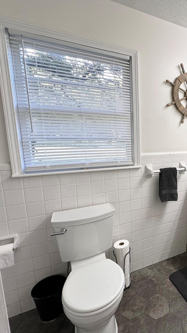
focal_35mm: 21
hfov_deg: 46.9
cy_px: 166
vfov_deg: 83.8
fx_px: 185
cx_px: 176
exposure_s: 1/120
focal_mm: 2.22
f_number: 2.2
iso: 100
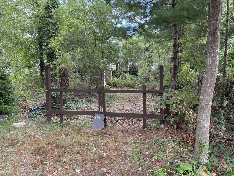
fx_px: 176
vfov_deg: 53.1
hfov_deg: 67.3
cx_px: 117
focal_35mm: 26
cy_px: 88
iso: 80
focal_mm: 5.96
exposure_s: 1/121
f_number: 1.6
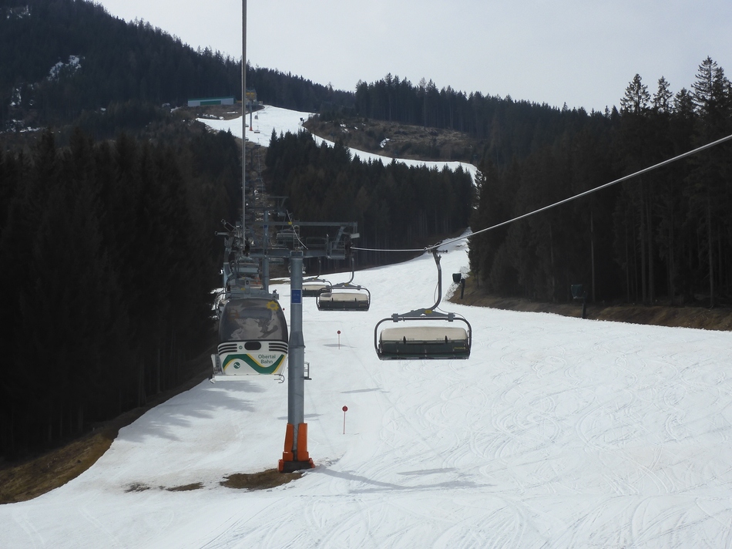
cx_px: 366
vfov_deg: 19.1
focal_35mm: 77
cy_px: 274
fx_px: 1628
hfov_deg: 25.3
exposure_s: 1/1600
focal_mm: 13.7
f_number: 5
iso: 100
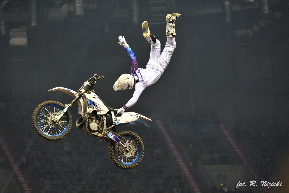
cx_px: 144
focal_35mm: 145
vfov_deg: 9.5
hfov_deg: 14.2
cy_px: 96
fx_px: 1164
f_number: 3.2
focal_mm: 145
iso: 3200
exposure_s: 1/1250
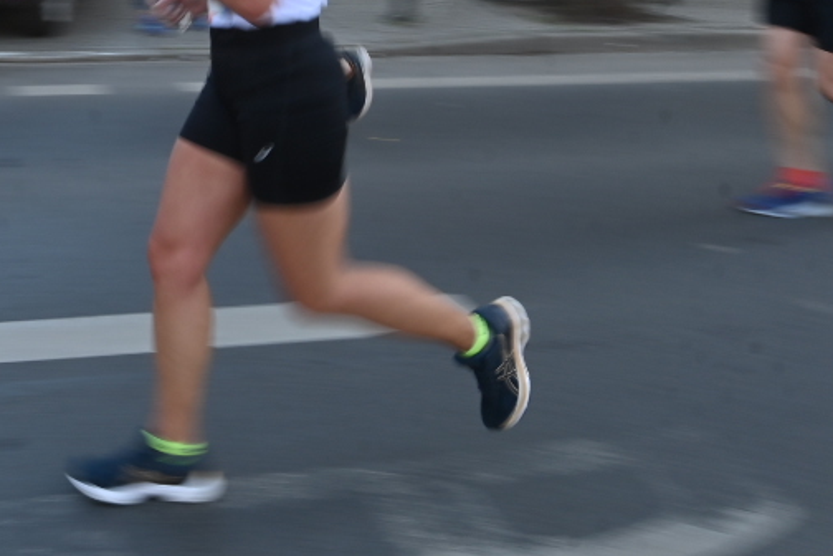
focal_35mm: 45
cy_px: 10
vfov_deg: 28.2
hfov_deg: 42.0
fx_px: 1041
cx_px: 187
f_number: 14
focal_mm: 14
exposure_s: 1/40
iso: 100
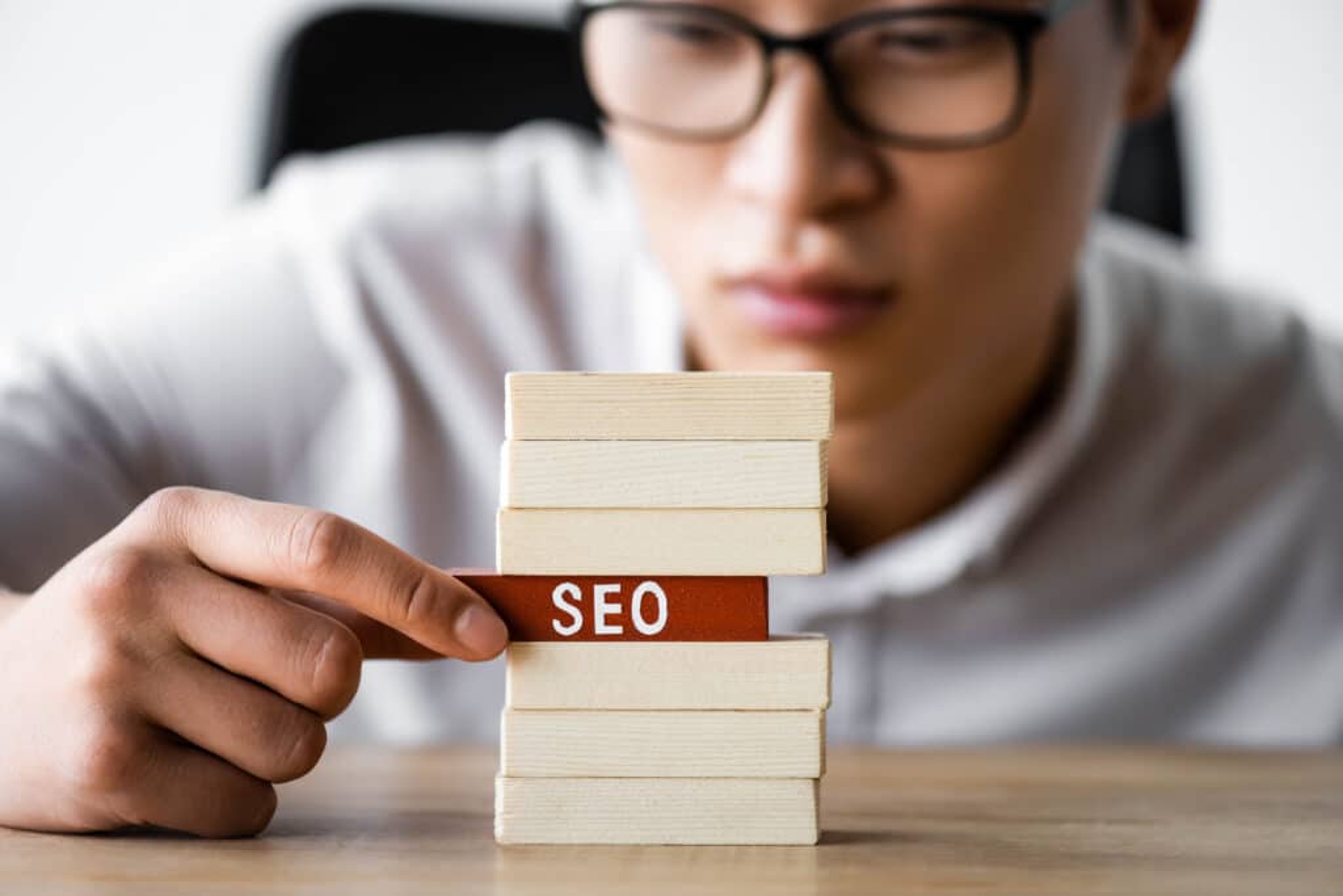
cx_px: 672
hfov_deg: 19.5
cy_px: 448
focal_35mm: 105
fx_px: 3917
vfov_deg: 13.0
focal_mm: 105
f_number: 4
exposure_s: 1/200
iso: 500
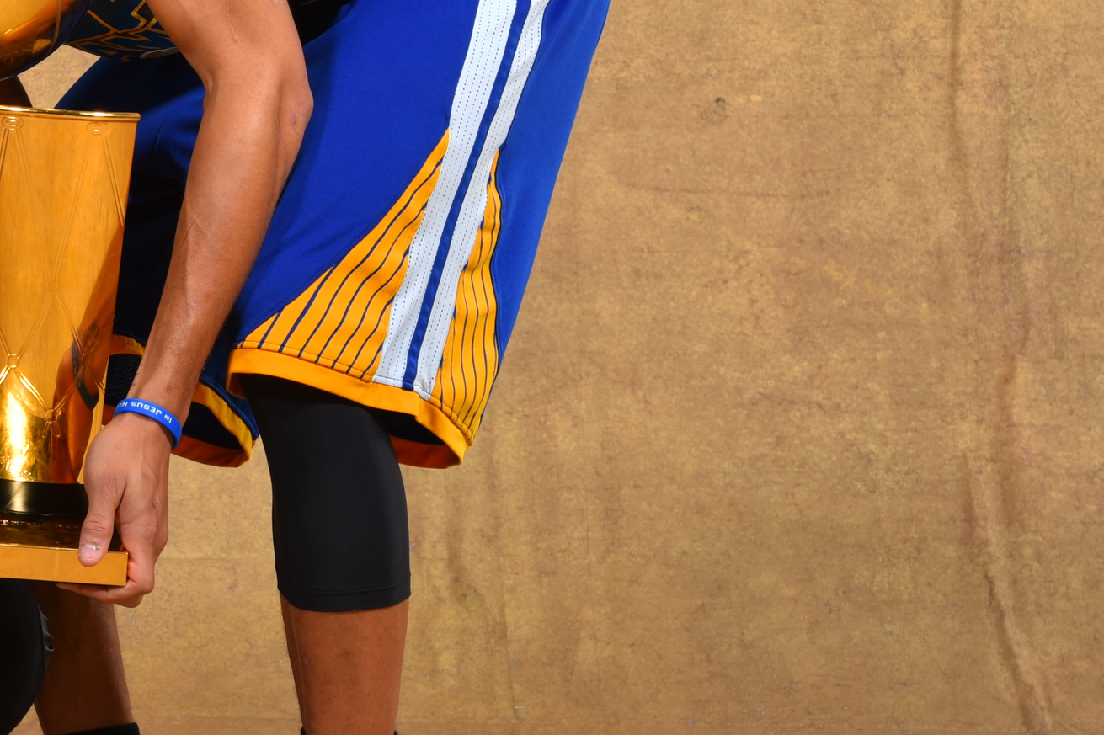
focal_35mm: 151
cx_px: -139
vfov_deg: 9.1
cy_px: 259
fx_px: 4629
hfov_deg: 13.3
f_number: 10
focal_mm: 66
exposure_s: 1/250
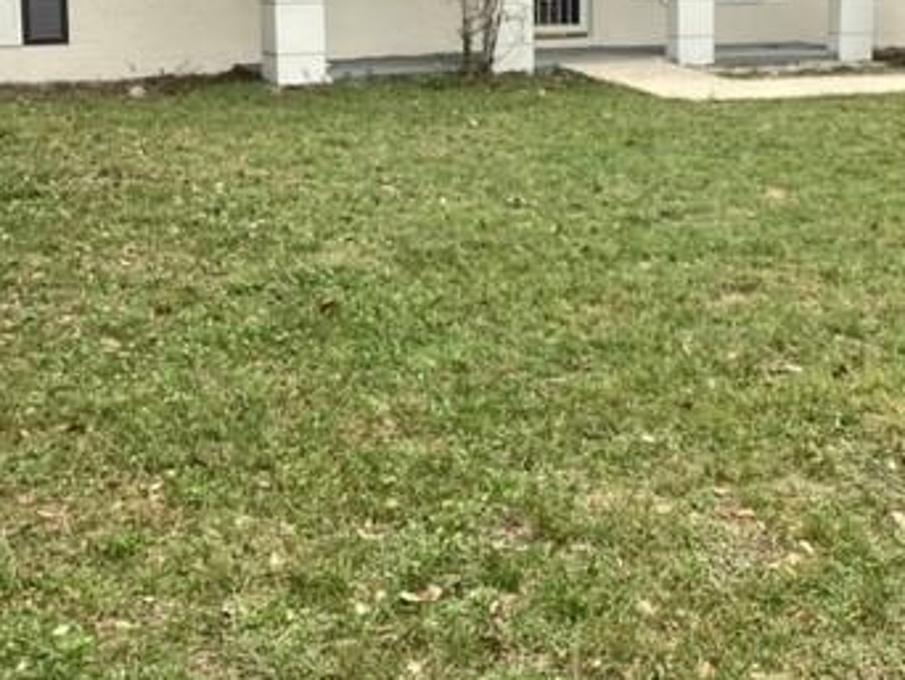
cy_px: 114
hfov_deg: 33.0
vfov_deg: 24.8
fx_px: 1517
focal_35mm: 58
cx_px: 587
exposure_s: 1/197
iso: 25
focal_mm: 3.3
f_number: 2.4
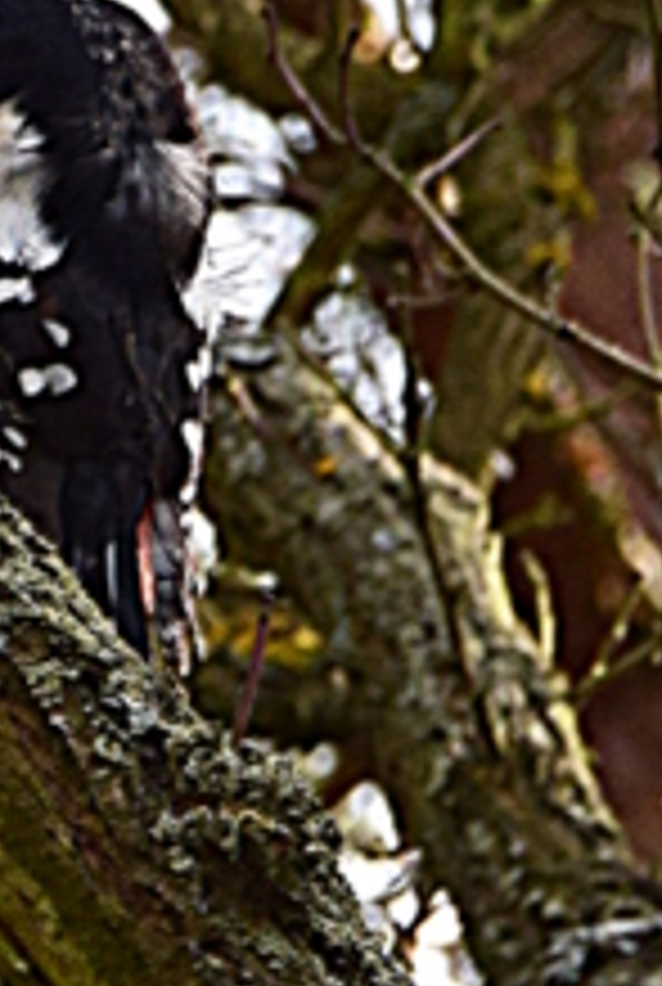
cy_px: -194
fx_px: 15807
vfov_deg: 3.6
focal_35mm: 576
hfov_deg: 2.4
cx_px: -9
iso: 400
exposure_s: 1/250
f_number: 10
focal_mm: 105
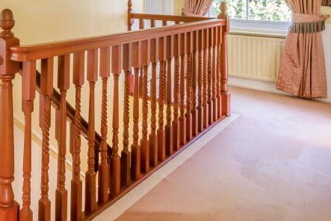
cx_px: -2
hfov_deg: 44.0
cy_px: -12
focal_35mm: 37
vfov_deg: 32.4
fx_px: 340
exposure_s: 1/2
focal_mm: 16
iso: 100
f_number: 10
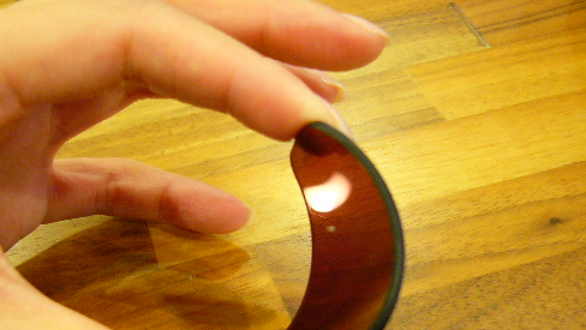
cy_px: 269
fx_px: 777
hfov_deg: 41.1
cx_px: 237
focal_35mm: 50
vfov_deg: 23.6
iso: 200
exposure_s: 1/15
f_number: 2.8
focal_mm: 5.8
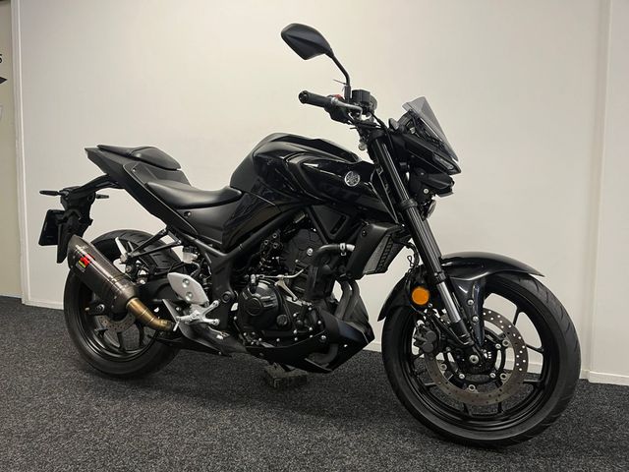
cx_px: 314
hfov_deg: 67.3
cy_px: 236
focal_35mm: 26
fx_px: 472
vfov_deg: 53.1
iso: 100
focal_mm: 5.1
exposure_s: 1/50
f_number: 1.6
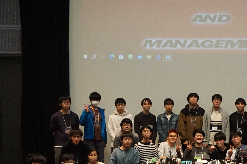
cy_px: 103
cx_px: 207
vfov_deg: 17.2
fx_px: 541
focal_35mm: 79
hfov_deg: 25.2
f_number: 4
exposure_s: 1/160
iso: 3200
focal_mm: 22
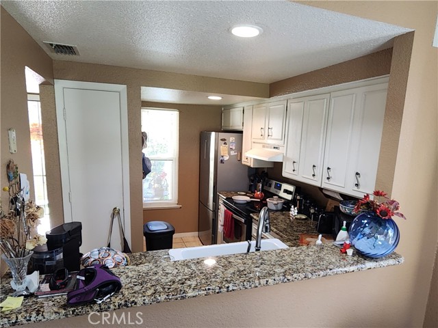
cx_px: 219
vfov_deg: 89.9
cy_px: 164
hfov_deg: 106.2
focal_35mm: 13
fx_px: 164
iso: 100
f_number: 2.2
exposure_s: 1/24
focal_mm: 2.2
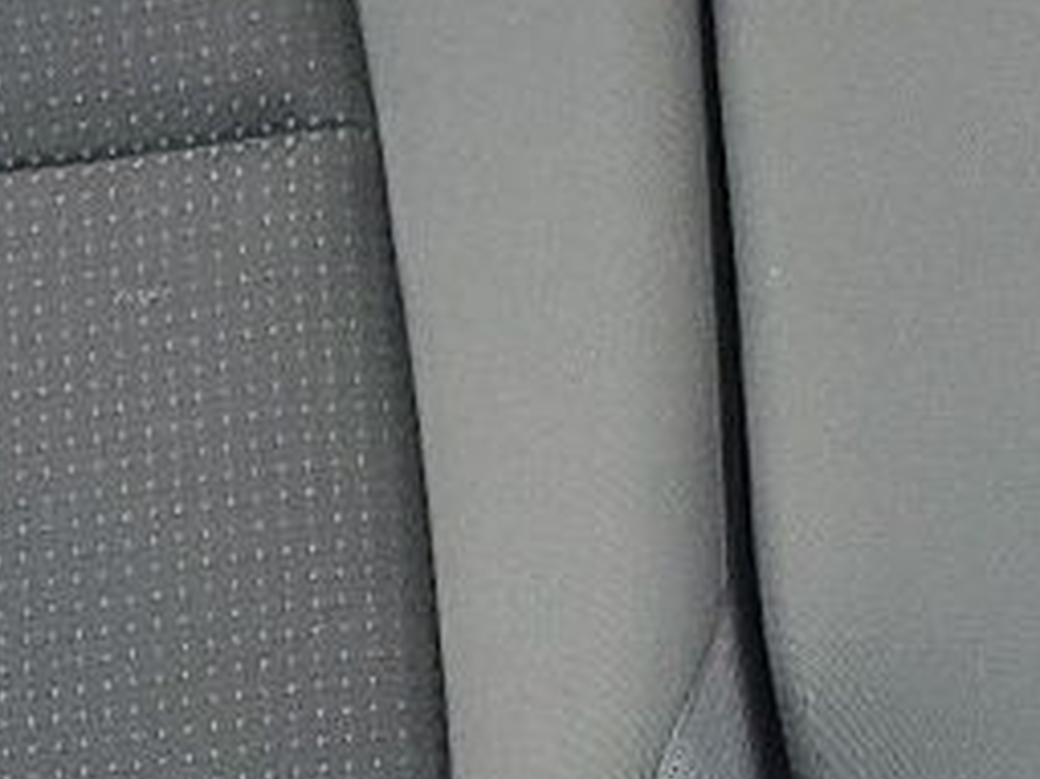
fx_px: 4895
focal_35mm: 163
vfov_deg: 8.9
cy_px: 1069
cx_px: 726
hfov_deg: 12.1
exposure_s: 1/60.2
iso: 110
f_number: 1.5
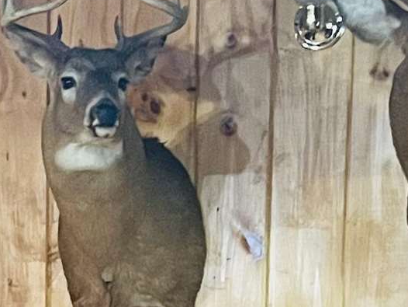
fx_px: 1722
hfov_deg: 13.3
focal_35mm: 146
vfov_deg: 9.3
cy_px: 685
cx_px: 9
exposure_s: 1/30
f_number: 1.6
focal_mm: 5.1
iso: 640
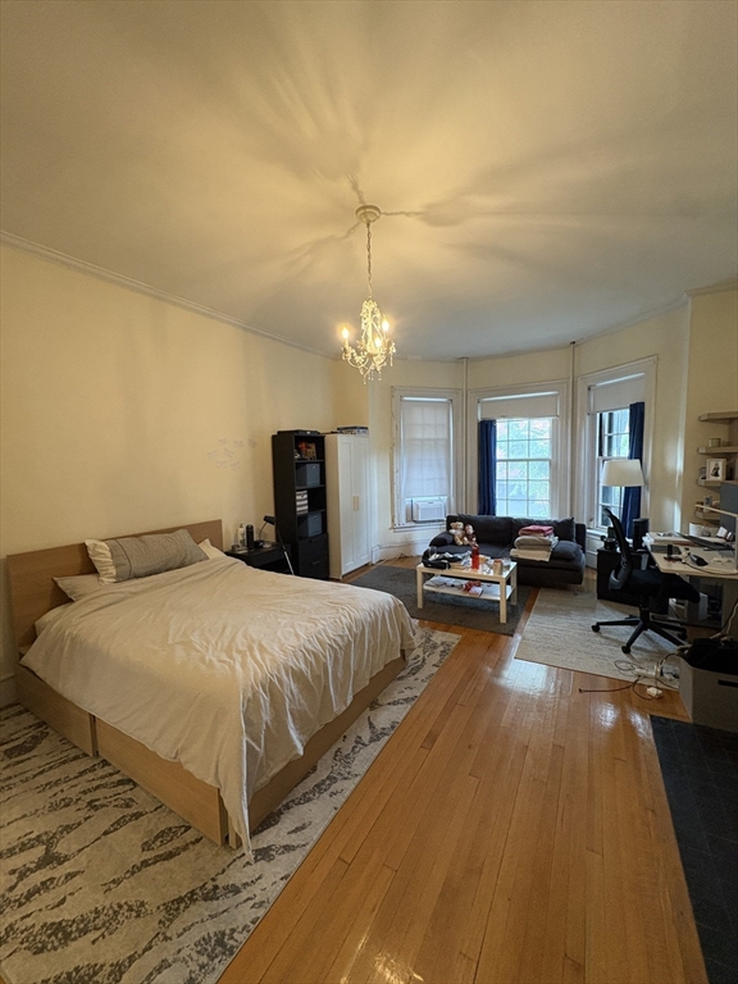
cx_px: 369
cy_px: 492
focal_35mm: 14
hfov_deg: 85.7
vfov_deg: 102.1
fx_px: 398
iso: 400
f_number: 2.2
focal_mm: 2.22
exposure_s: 1/60
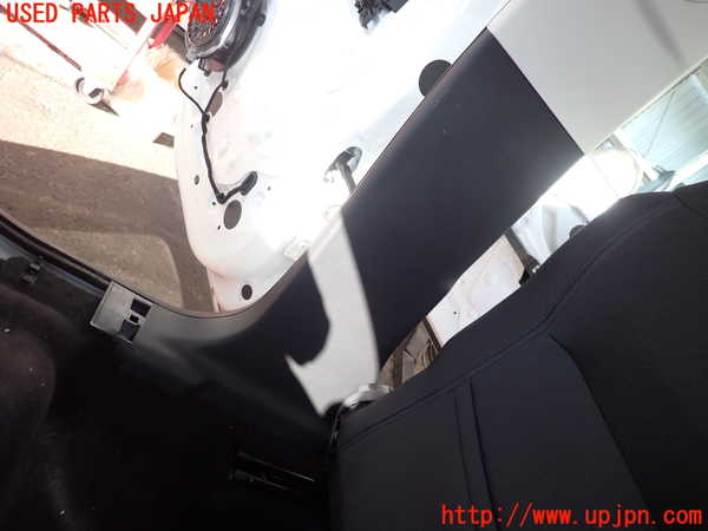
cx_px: 354
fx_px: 511
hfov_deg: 69.4
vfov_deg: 54.9
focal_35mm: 25
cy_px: 266
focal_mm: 4.5
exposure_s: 1/100
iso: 100
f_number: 2
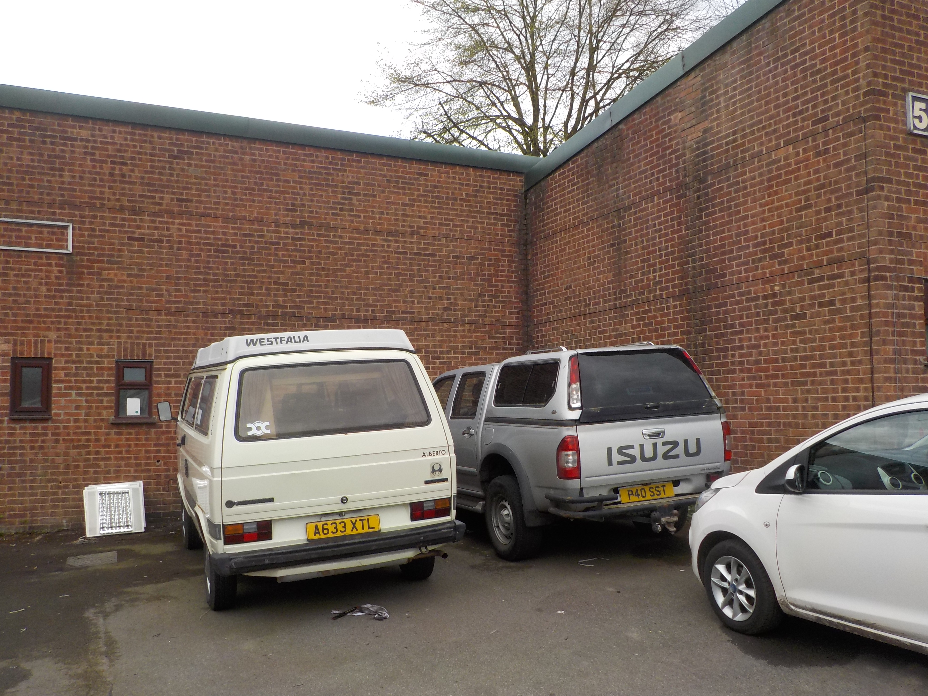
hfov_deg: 60.0
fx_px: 804
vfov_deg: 46.8
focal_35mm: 30
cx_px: 464
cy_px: 348
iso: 125
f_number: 3.3
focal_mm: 4.1
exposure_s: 1/200
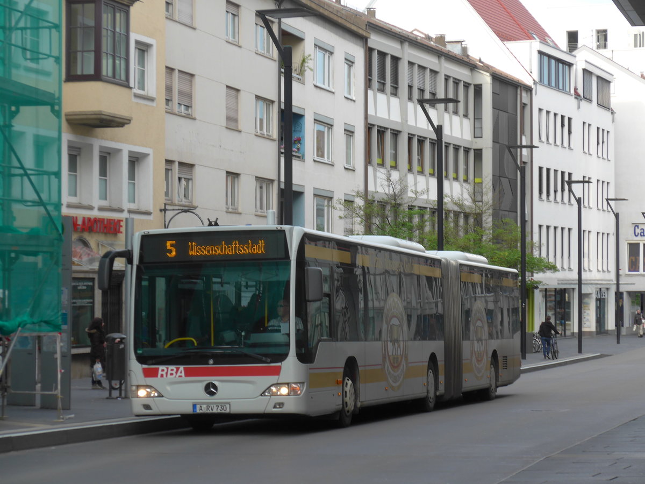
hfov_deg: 19.1
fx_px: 1919
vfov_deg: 14.4
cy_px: 242
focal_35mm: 103
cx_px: 322
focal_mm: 20.4
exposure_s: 1/80
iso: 100
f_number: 4.8
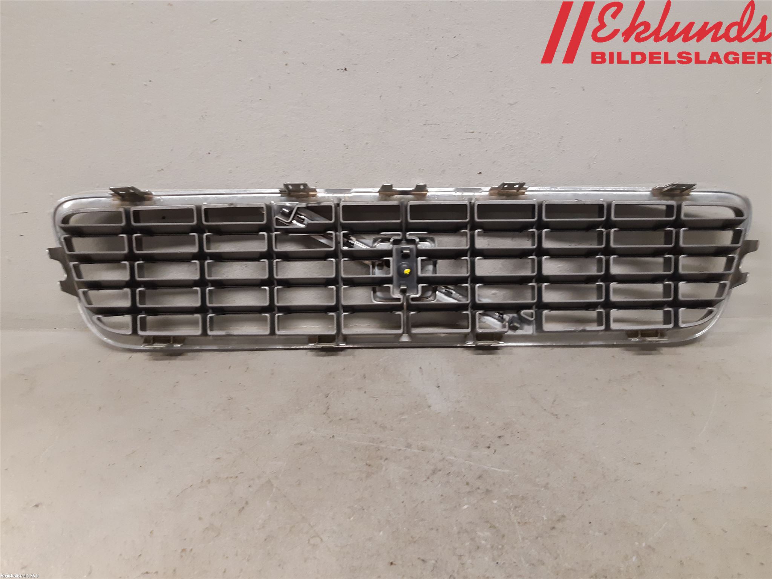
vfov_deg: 53.1
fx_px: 580
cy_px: 290
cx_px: 386
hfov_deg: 67.3
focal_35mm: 26
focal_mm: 3.93
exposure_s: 1/50
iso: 200
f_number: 1.7
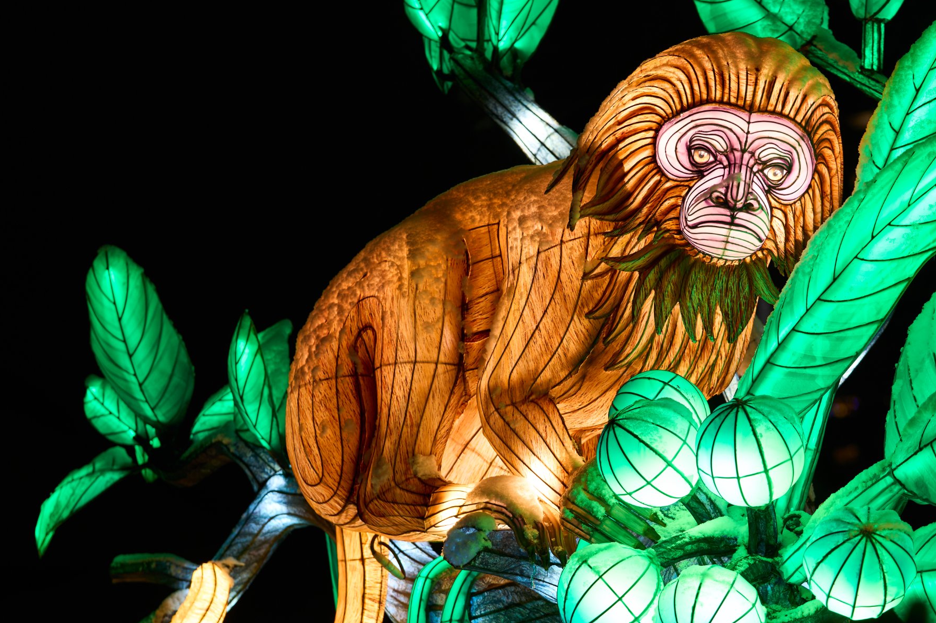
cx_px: 550
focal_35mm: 154
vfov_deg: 8.9
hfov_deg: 13.3
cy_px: 358
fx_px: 4003
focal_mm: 107
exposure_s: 1/15
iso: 100
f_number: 4
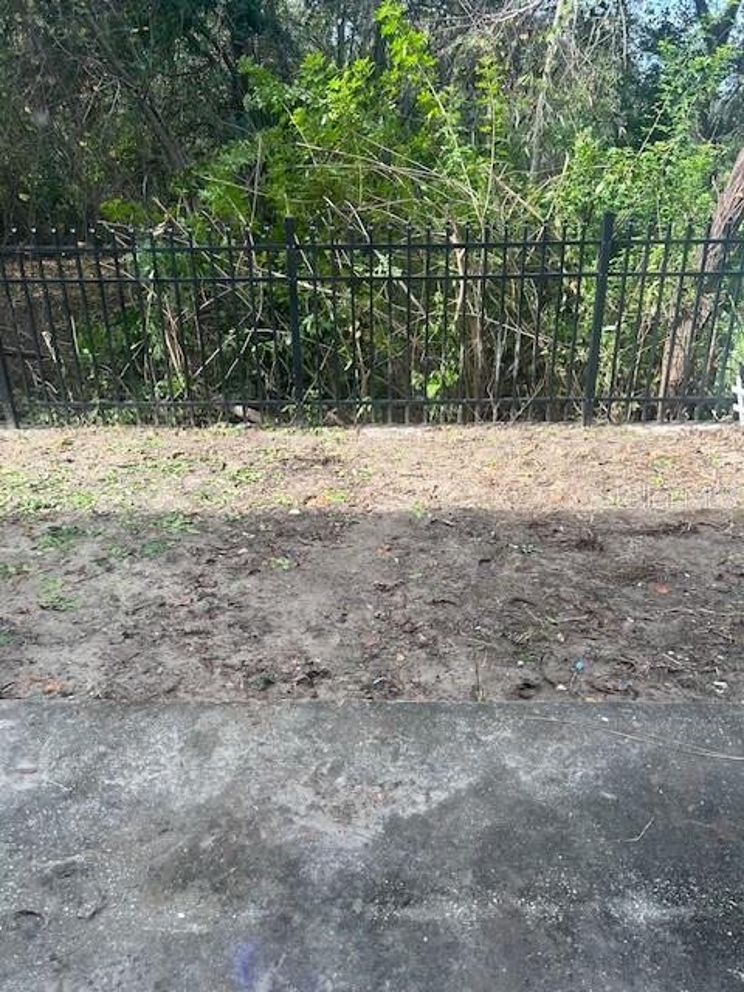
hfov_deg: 53.1
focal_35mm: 26
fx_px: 745
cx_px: 372
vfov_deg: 67.3
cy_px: 496
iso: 50
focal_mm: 5.7
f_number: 1.5
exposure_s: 1/572
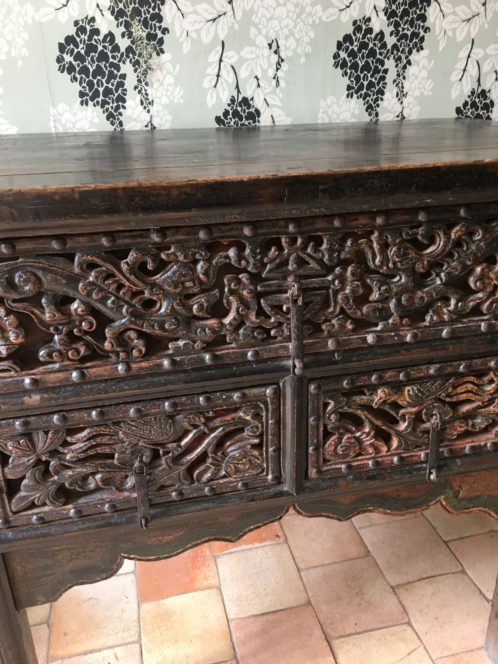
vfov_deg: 61.7
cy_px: 332
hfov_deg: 48.2
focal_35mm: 29
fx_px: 556
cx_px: 249
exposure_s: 1/33
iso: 125
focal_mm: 4.15
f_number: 2.2
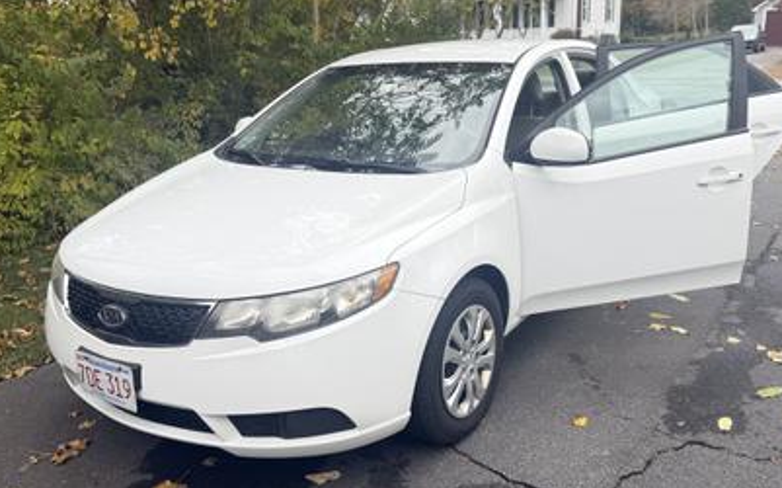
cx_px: 419
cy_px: 240
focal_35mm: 32
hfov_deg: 59.6
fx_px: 682
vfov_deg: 39.4
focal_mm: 6.76
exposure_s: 1/643
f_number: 1.78
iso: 80
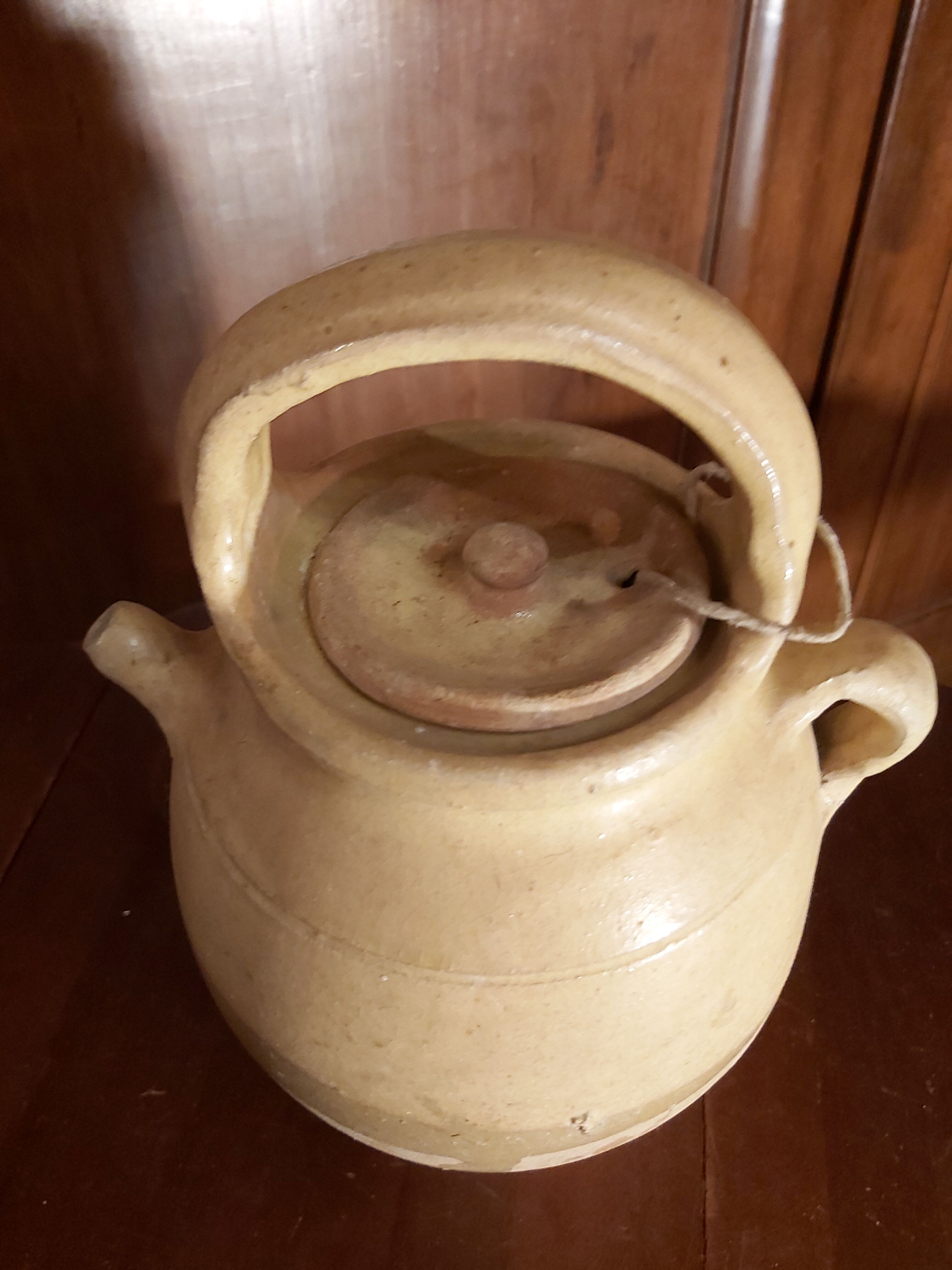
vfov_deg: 67.3
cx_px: 476
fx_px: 953
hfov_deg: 53.1
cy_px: 635
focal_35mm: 26
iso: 320
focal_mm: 3.92
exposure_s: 1/25
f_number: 1.7
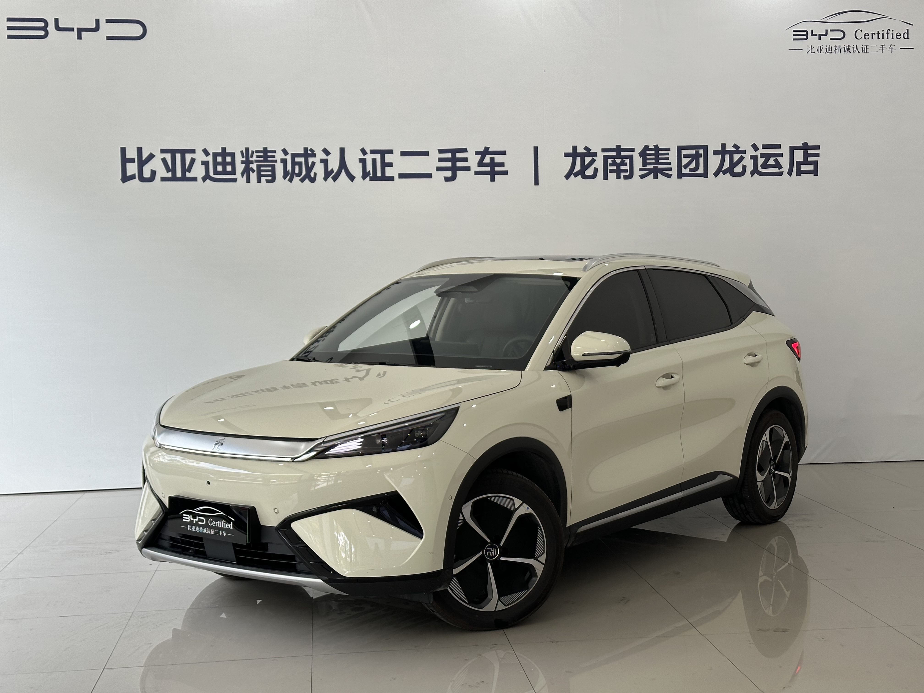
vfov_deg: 30.3
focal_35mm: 48
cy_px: 346
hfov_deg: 39.7
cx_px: 462
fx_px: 1281
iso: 64
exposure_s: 1/307
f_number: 1.78
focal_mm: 6.86
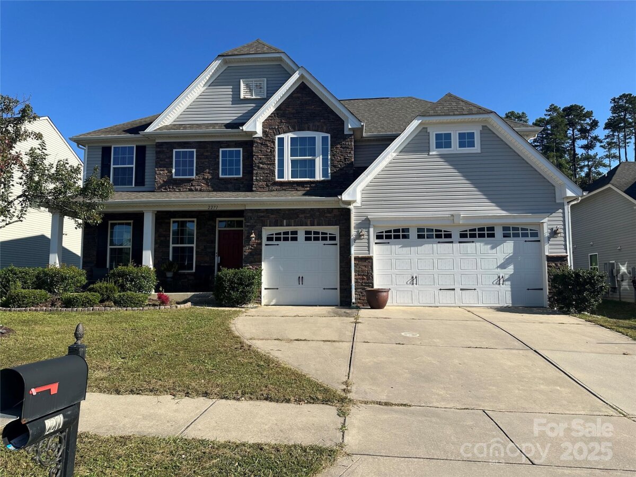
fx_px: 441
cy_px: 238
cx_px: 318
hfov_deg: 71.6
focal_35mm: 24
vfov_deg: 56.8
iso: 80
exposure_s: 1/4184
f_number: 1.78
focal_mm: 6.86
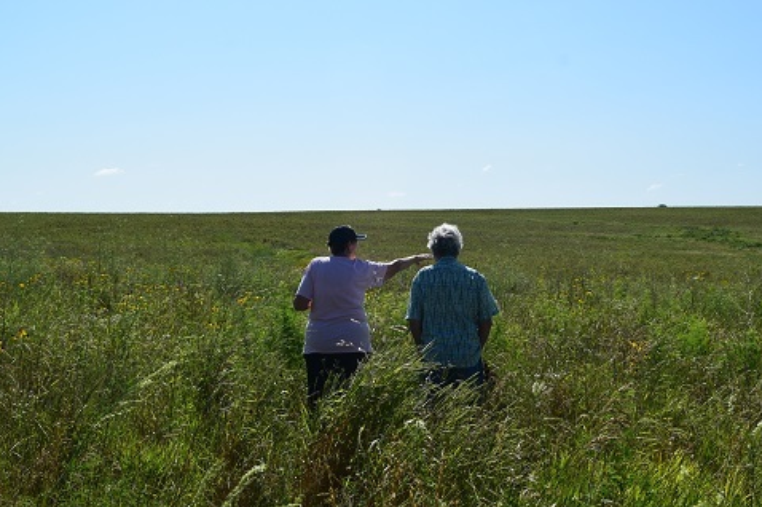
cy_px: 303
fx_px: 1036
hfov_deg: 40.4
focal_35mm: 49
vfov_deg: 27.4
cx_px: 375
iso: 250
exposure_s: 1/500
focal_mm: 26
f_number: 11
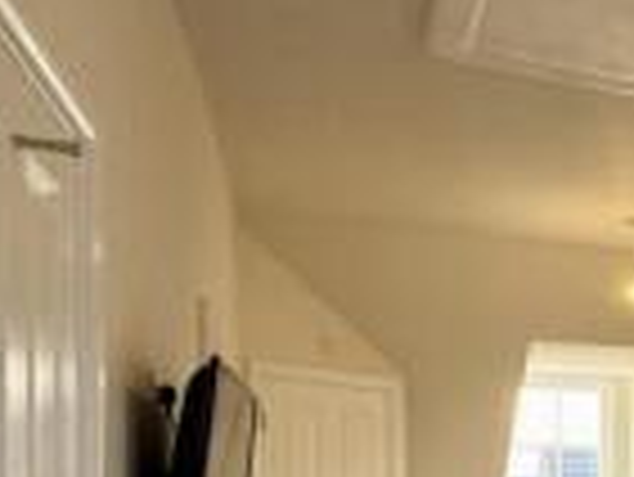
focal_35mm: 58
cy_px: 506
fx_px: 1063
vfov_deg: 23.9
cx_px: 1117
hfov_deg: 22.0
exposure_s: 1/99
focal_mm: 2.22
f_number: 2.2
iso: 160
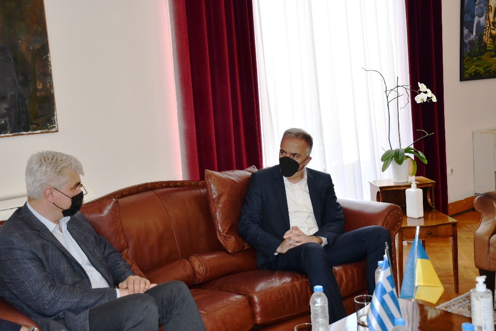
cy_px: 166
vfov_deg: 33.4
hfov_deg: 48.5
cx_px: 248
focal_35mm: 40
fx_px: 551
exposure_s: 1/125
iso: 400
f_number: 4
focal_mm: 27
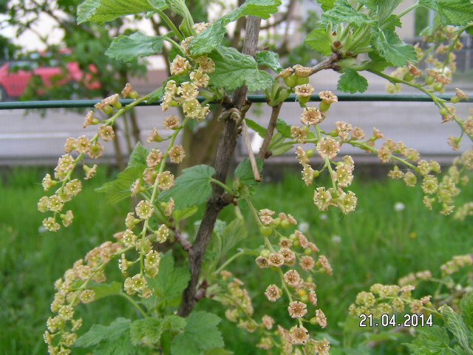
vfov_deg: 37.7
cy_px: 178
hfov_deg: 49.0
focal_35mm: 38
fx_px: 519
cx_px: 236
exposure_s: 1/60
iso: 50
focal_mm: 5.8
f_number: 3.5
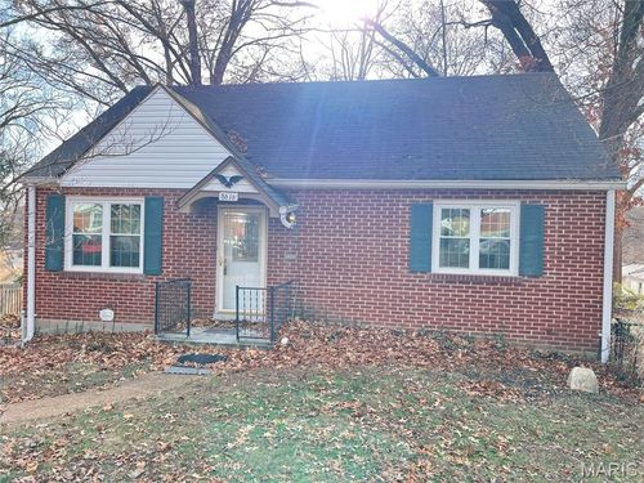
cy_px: 242
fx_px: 484
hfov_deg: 67.3
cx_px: 322
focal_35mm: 26
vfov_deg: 53.1
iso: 50
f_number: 1.5
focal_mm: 5.7
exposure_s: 1/389
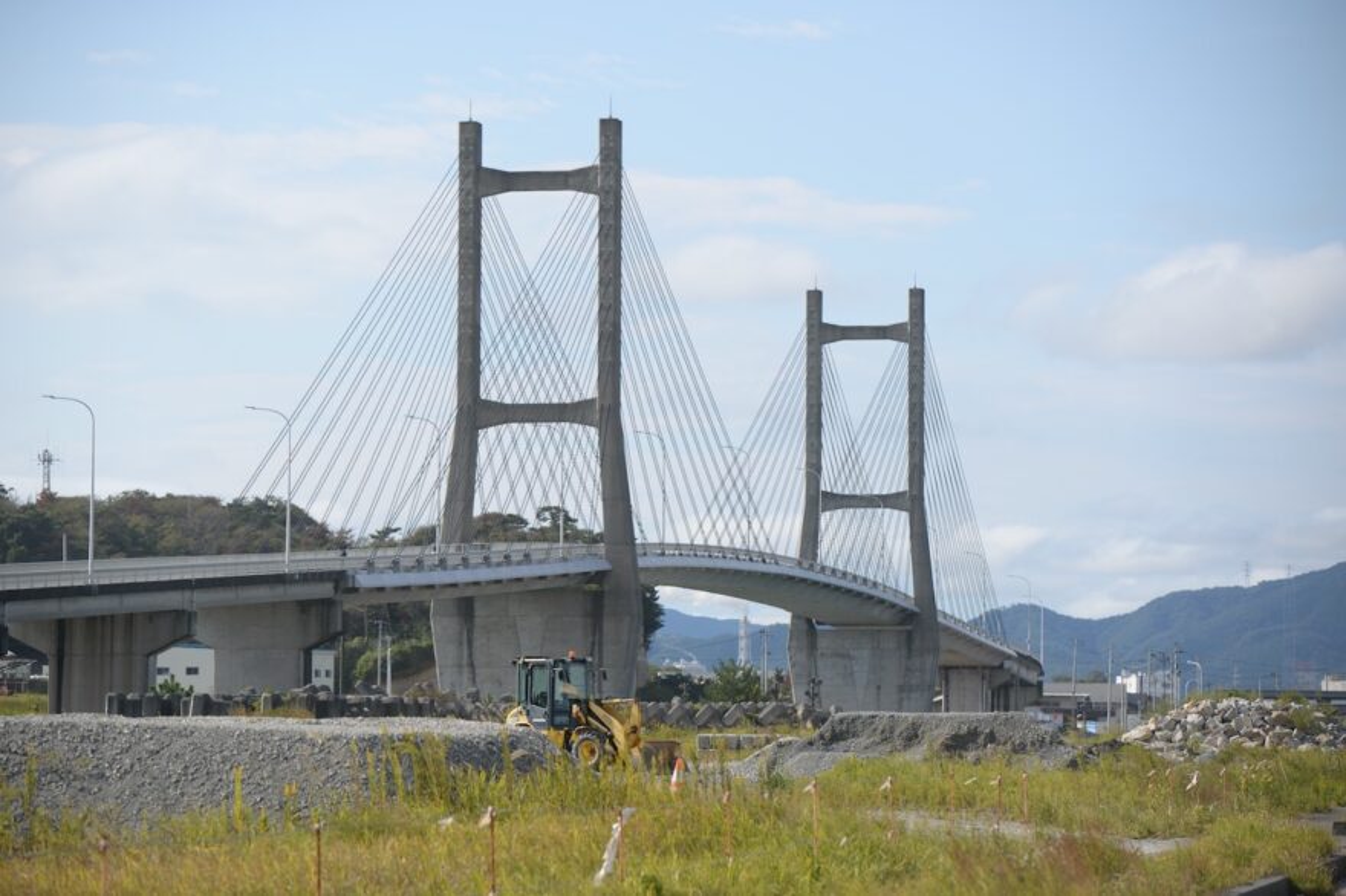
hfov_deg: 16.4
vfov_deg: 11.0
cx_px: 673
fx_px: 4672
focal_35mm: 125
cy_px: 448
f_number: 3.5
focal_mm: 125
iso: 160
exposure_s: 1/2000
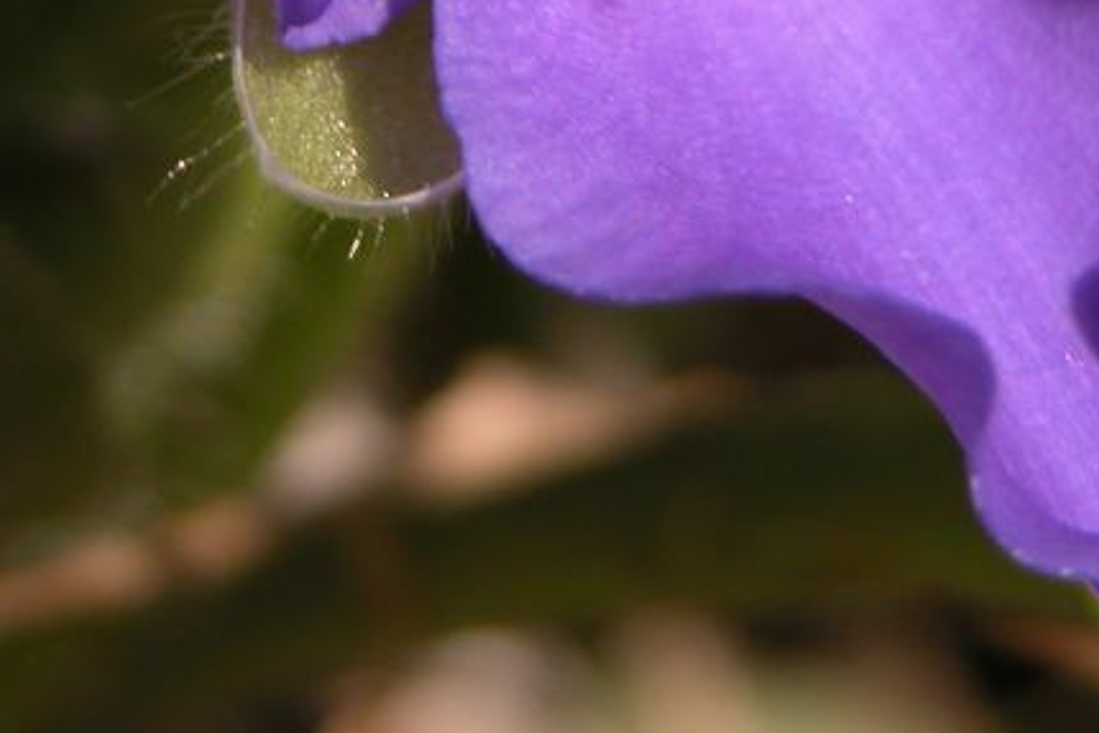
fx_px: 15207
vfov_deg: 2.8
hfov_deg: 4.1
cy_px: -455
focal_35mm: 498
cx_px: 716
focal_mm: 41.1
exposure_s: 1/1029
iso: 100
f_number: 3.9
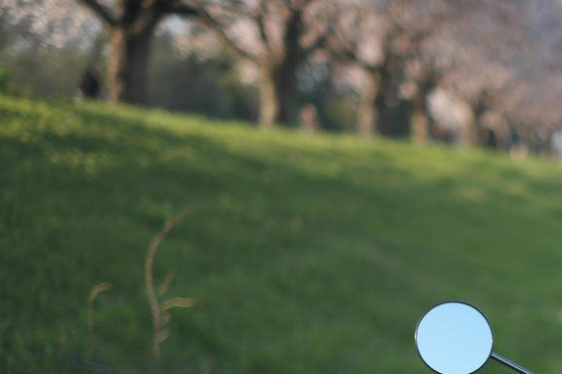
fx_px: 1733
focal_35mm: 111
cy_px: 351
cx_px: 587
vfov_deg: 12.2
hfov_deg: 17.9
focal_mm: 35
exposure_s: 1/4000
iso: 250
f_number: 1.4
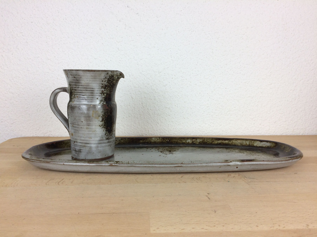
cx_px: 158
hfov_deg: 61.7
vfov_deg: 48.2
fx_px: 266
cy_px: 118
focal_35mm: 29
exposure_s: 1/100
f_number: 2.2
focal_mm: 4.15
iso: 50
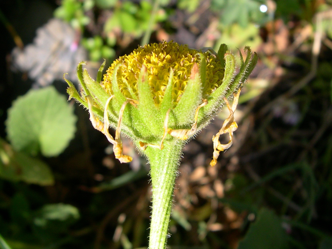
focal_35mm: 38
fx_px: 364
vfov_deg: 37.7
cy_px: 124
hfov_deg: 49.0
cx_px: 166
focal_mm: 8
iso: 100
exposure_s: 1/124
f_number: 7.6
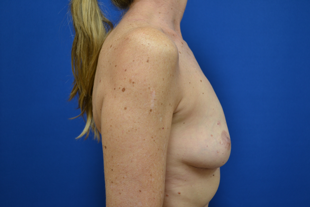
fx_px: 387
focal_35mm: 45
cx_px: 155
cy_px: 104
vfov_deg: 29.9
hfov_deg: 43.6
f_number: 4.5
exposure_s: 1/25
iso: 400
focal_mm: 30
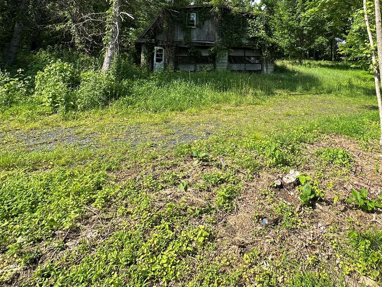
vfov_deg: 51.9
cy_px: 45
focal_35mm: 24
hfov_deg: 69.8
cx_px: 252
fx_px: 265
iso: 40
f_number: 2.2
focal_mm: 2.22
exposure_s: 1/567
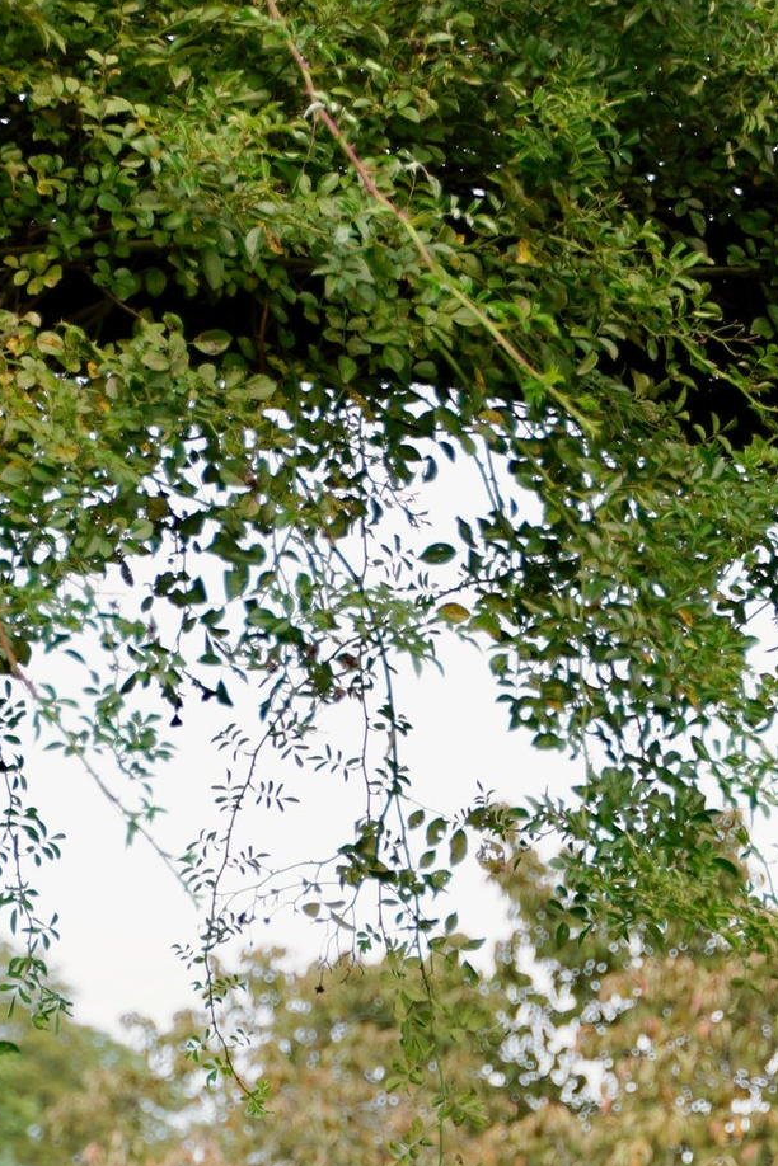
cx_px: 103
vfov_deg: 9.4
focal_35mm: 209
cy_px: 2086
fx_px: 6775
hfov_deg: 6.6
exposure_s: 1/800
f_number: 2.8
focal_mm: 50
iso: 200
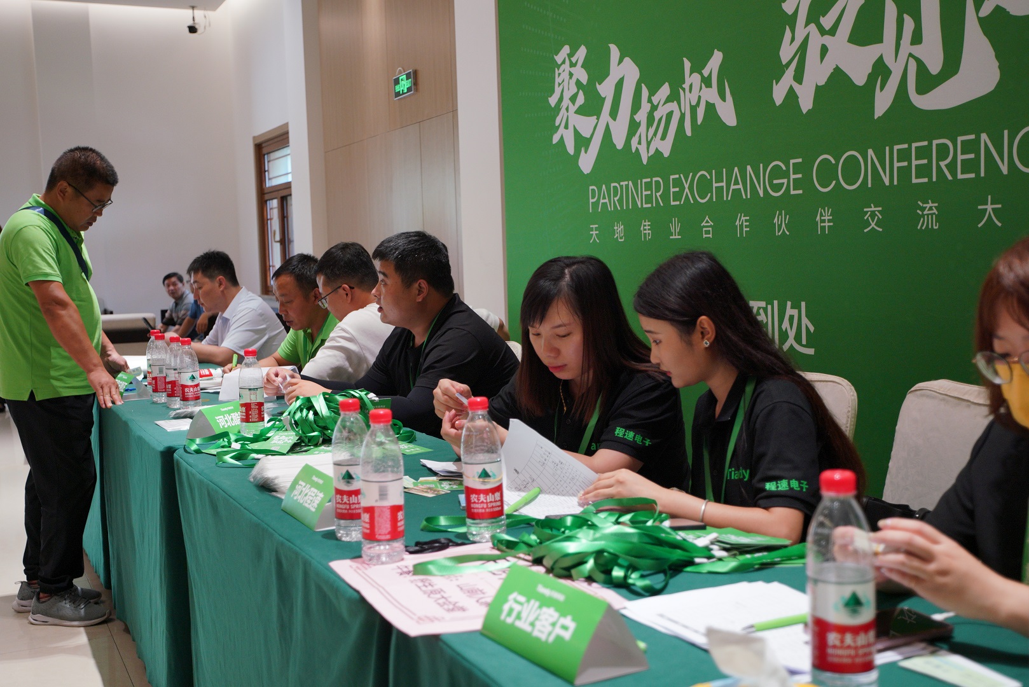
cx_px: 514
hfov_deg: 46.4
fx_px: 1201
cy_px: 344
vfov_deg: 31.9
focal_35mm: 42
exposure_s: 1/100
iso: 500
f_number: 3.2
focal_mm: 28
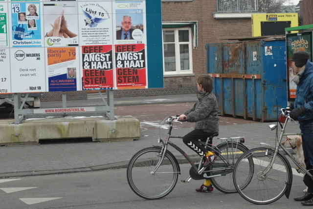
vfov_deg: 15.7
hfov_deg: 23.4
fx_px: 756
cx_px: 156
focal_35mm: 87
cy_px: 104
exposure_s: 1/160
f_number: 6.3
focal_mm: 58
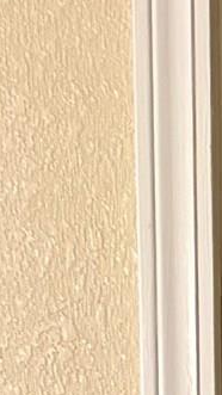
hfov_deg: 5.8
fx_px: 1906
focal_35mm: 182
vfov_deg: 9.2
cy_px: 1232
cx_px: 837
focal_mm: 6.76
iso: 800
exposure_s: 1/40
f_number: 1.78
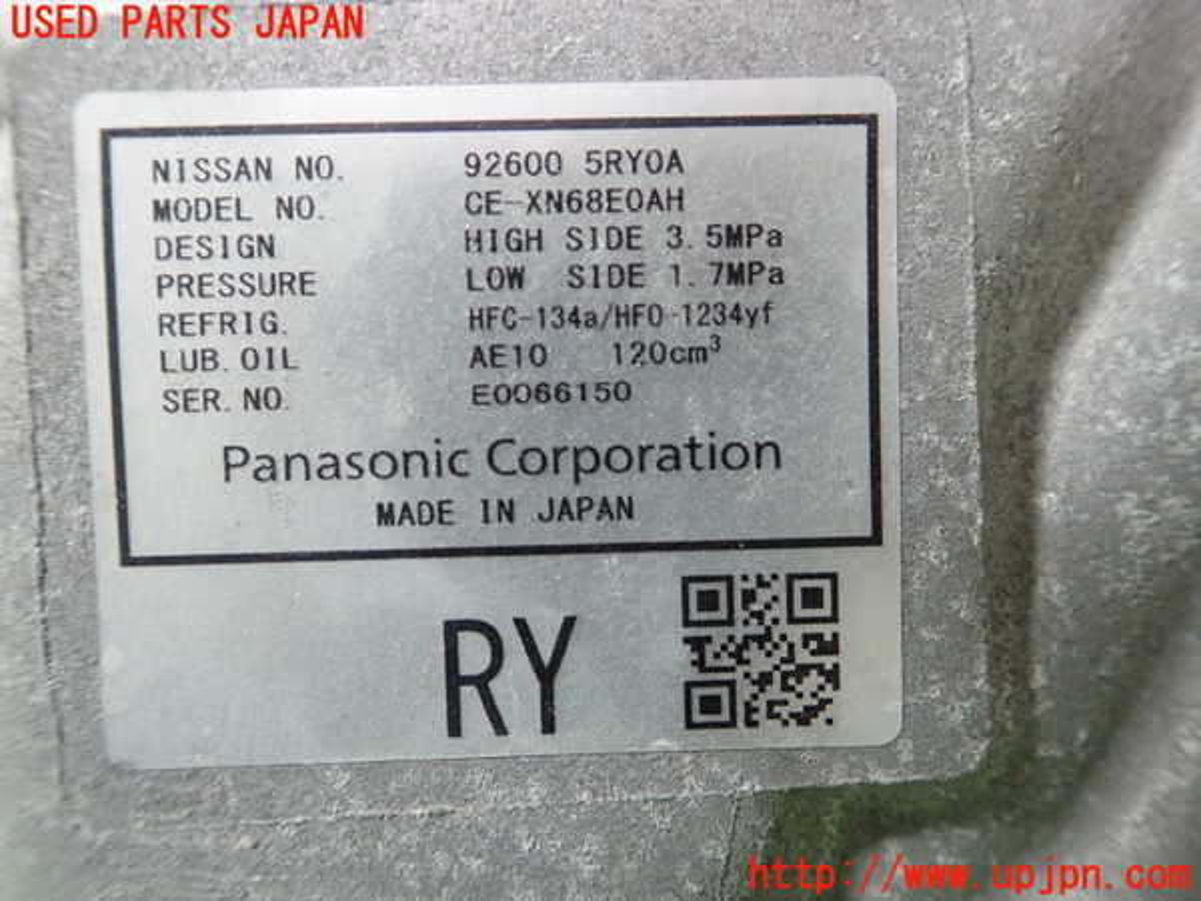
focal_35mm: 30
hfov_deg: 60.0
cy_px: 450
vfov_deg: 46.8
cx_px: 600
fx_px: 1041
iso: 800
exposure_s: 1/125
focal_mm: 5.5
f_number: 2.3
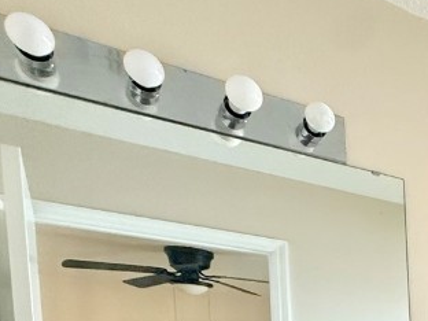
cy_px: 440
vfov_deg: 25.9
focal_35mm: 46
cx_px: 615
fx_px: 569
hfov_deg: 29.1
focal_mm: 2.22
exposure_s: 1/60
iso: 800
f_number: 2.2
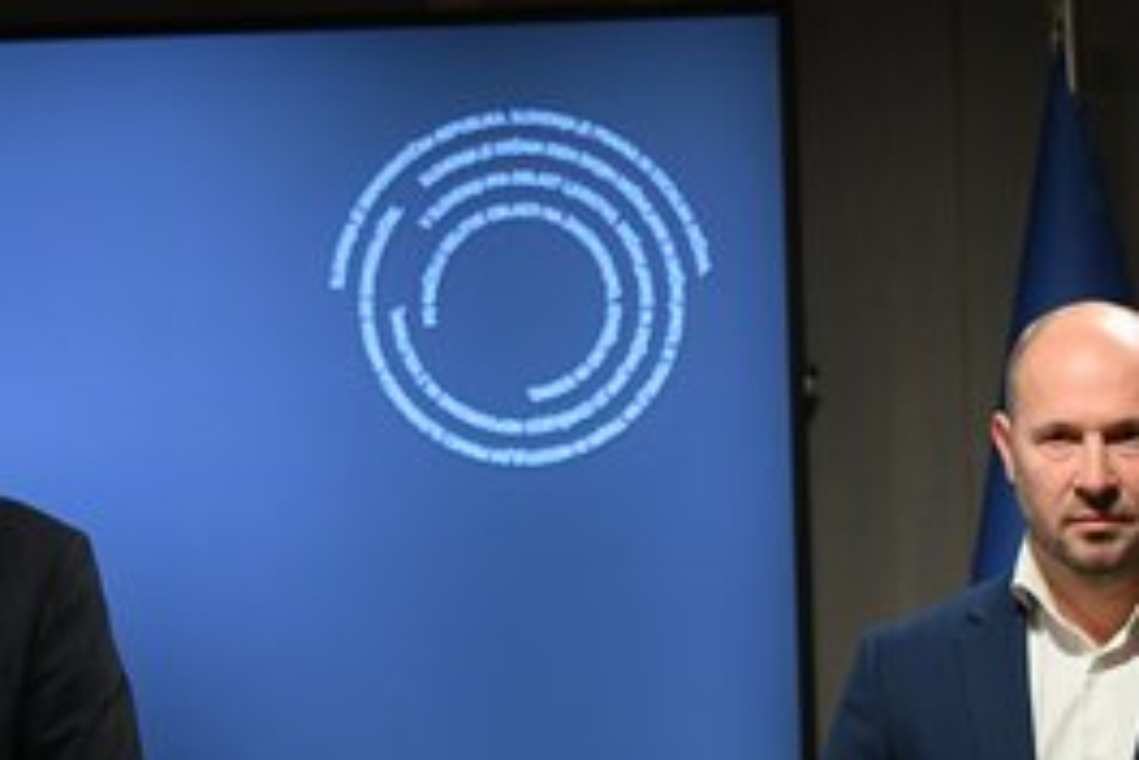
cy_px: 564
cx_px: 423
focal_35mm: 237
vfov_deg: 5.8
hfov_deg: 8.7
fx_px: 7498
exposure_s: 1/400
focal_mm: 125
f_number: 5
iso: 3200
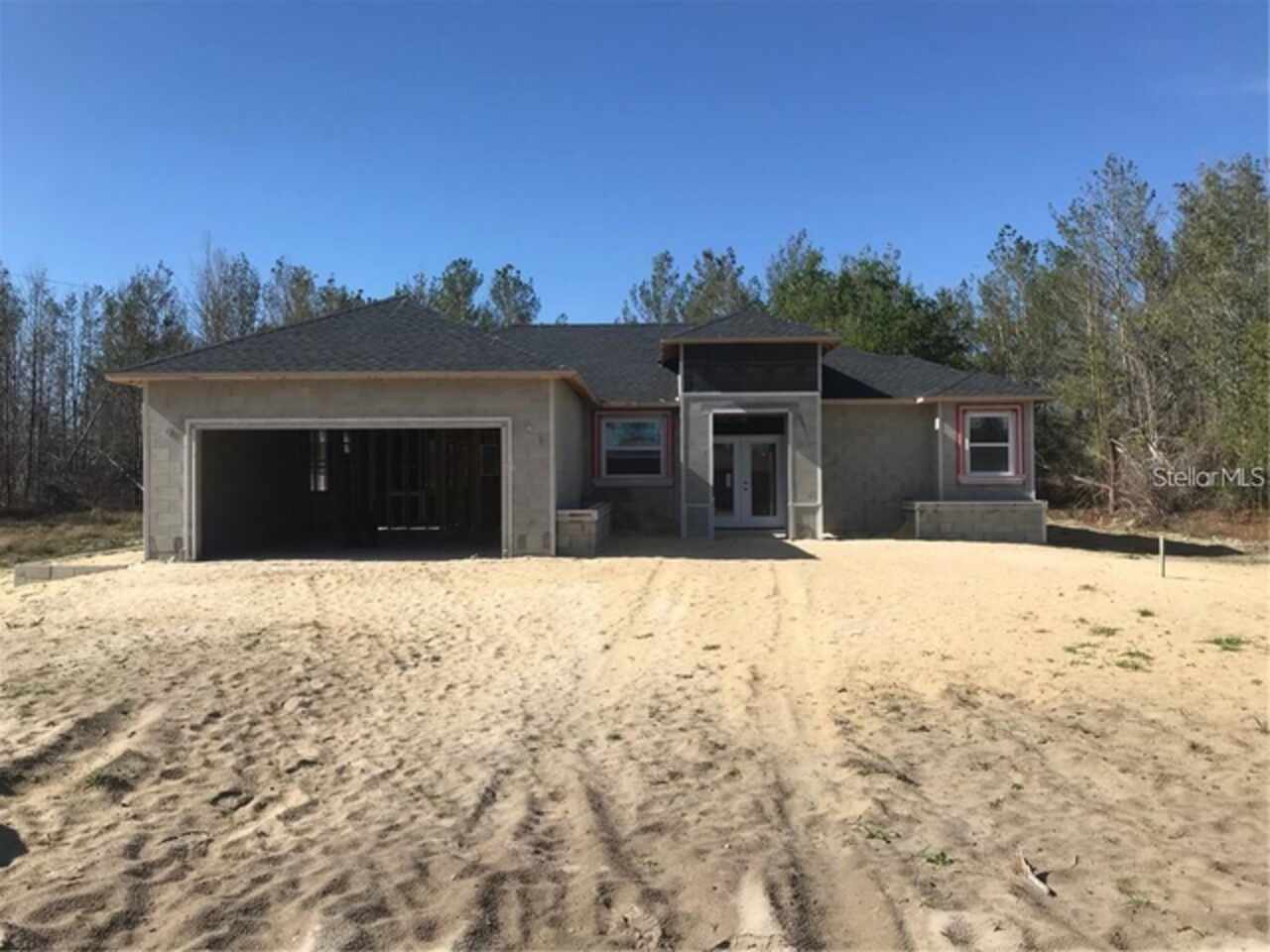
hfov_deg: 63.4
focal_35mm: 28
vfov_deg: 49.7
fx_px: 1027
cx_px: 635
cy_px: 476
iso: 20
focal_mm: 3.99
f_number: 1.8
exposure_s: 1/2994
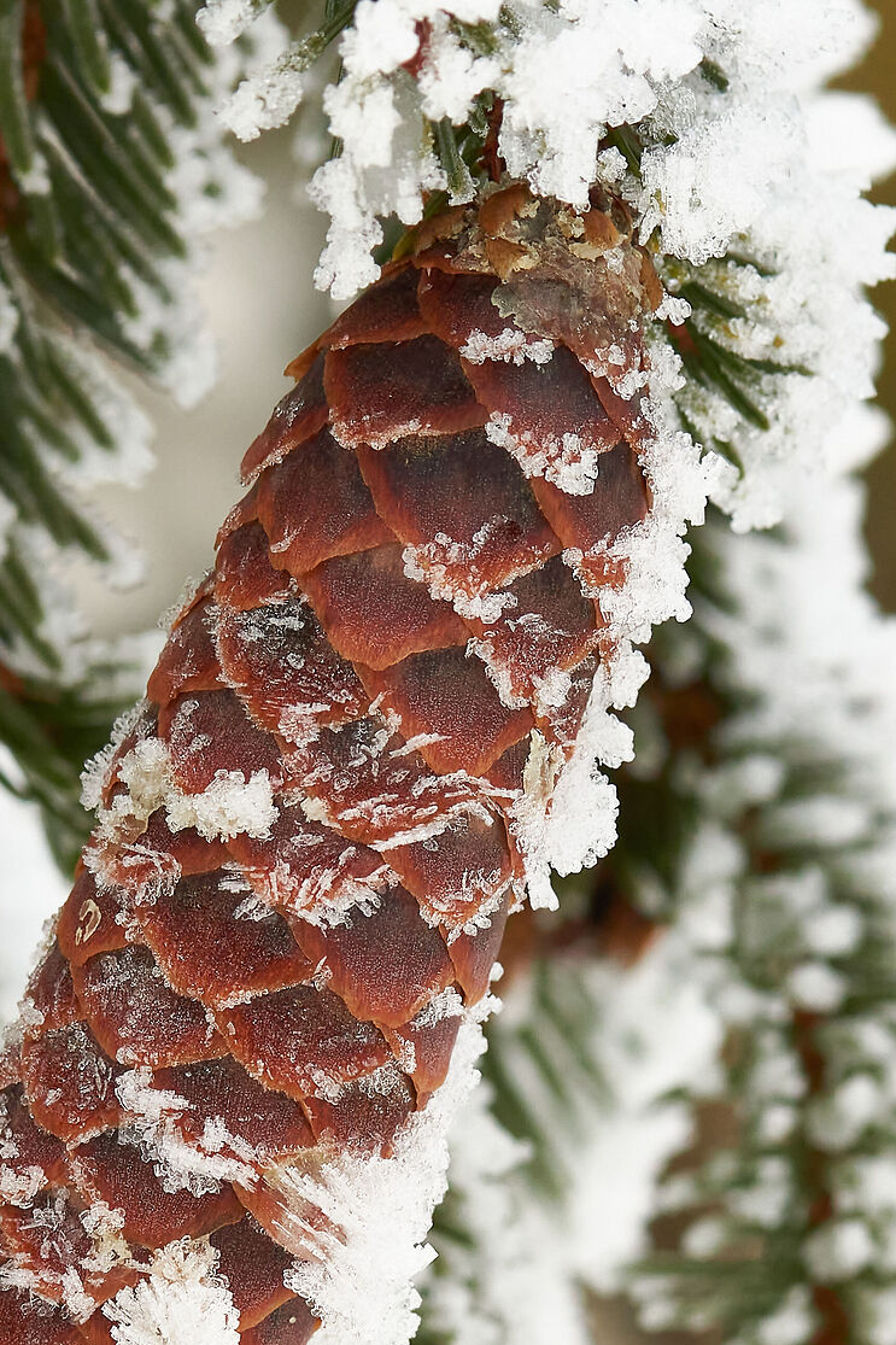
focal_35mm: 338
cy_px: 1168
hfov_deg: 4.1
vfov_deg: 6.1
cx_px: 212
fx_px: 12622
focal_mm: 105
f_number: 11
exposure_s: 1/160
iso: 1600
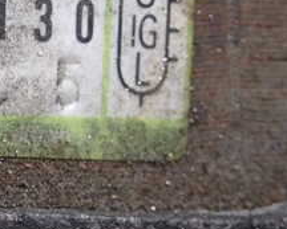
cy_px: 26
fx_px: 1776
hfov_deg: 9.1
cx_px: -94
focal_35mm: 209
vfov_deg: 7.4
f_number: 4.1
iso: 640
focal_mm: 13.65
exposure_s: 1/80
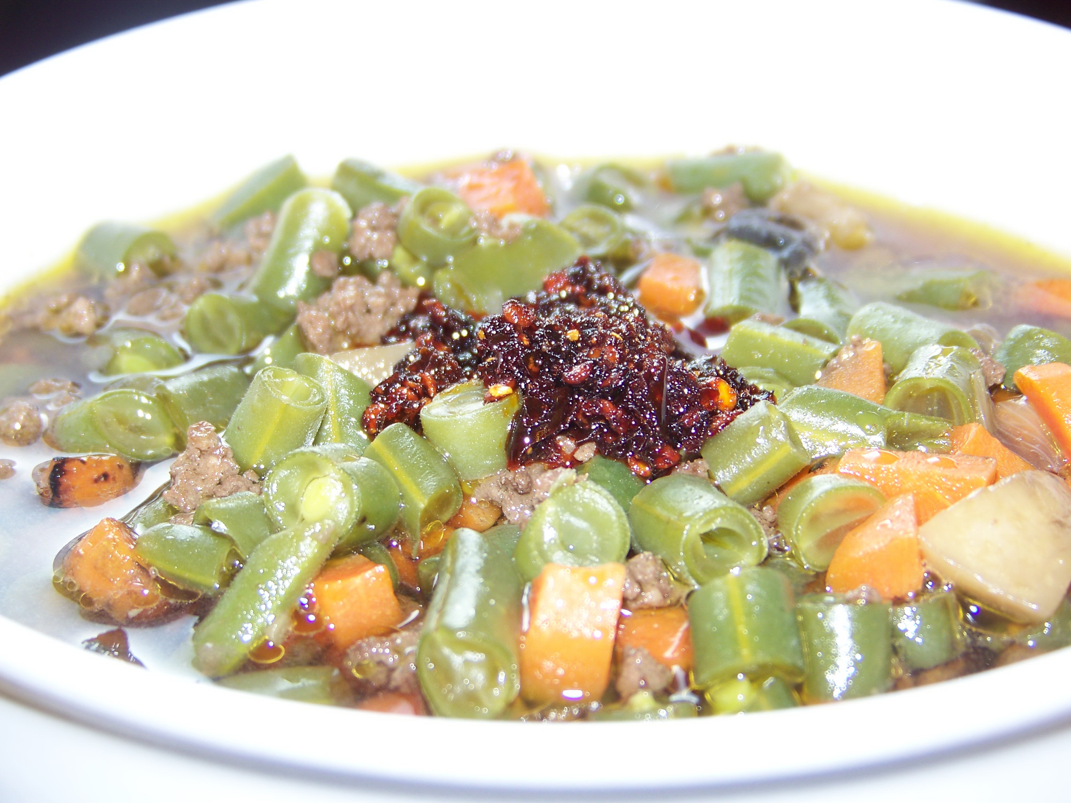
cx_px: 536
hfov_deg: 22.5
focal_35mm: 87
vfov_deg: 17.0
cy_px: 402
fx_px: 2692
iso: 64
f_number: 3.2
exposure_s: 1/40
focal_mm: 14.6
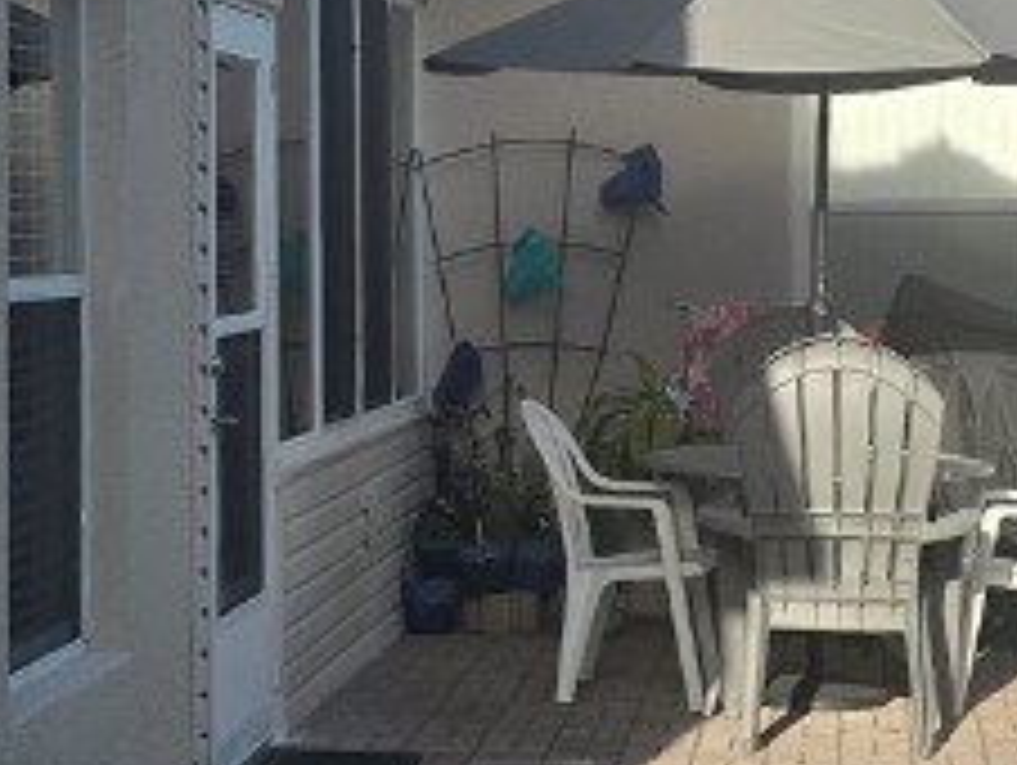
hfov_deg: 18.9
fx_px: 3059
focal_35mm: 104
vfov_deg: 14.2
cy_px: 216
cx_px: 531
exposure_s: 1/452
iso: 12
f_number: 1.7
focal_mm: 6.3
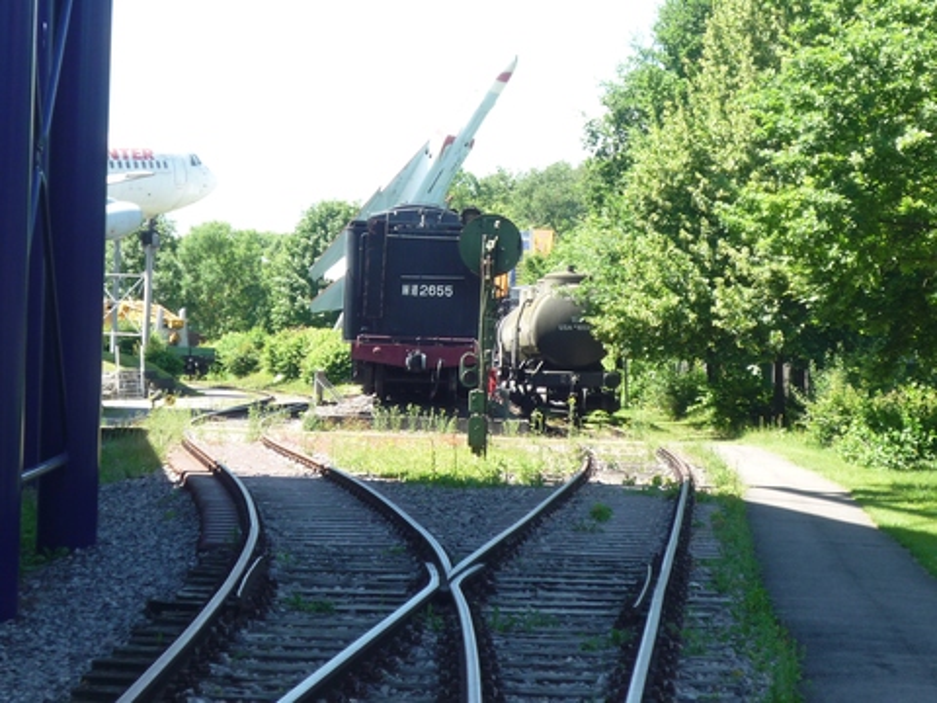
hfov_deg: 18.2
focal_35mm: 108
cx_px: 468
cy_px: 352
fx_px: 2923
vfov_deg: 13.7
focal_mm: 13.6
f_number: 5.6
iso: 100
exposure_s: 1/100
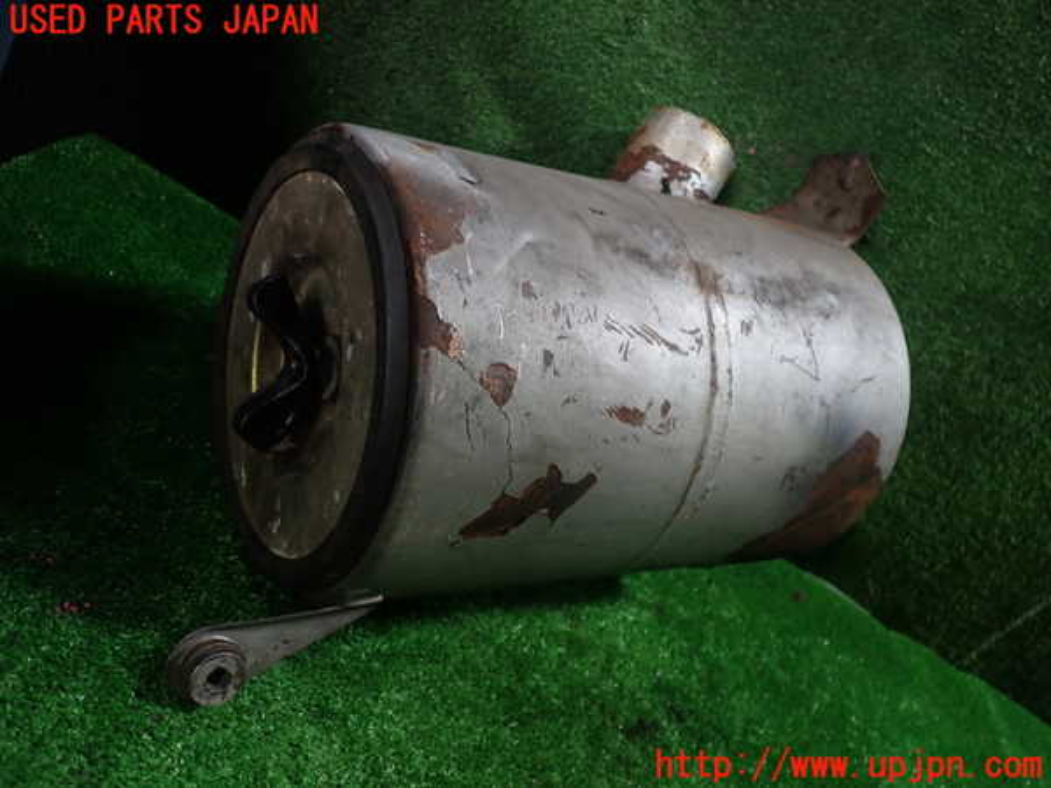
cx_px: 526
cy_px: 394
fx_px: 911
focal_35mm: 30
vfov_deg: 46.8
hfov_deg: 60.0
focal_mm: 5.4
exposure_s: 1/40
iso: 200
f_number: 2.3
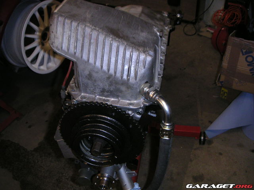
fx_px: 279
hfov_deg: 49.0
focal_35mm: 38
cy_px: 95
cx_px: 127
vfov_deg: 37.7
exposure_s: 1/45
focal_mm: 6
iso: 160
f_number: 2.8
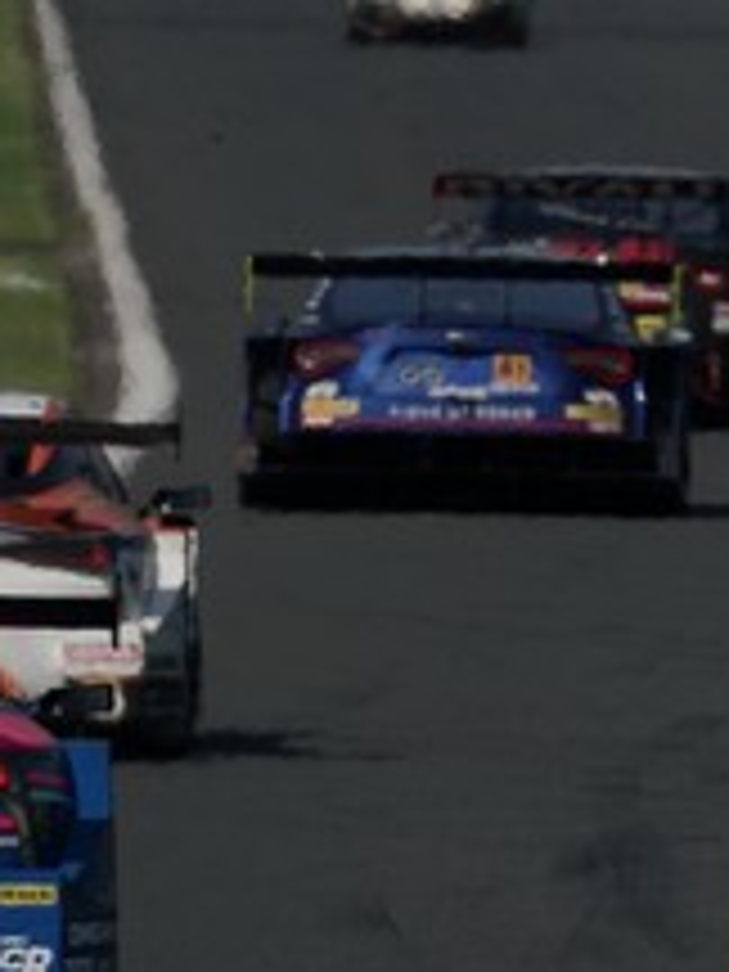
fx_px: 44899
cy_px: 184
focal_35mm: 1599
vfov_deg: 1.2
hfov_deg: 0.9
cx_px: 396
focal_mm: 500
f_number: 11
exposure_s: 1/1000
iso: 200
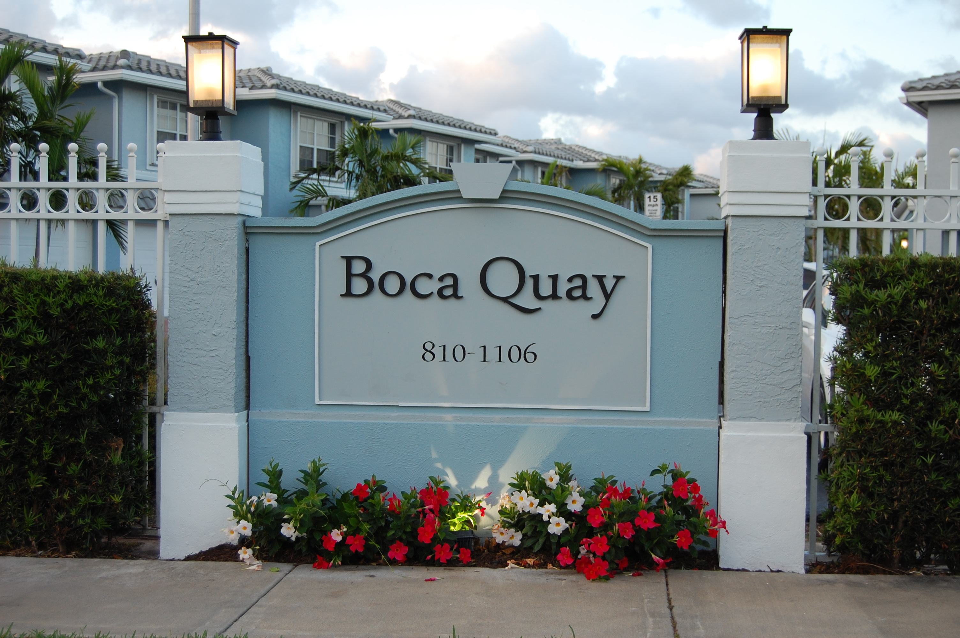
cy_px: 319
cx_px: 480
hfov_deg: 42.4
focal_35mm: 46
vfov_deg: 28.9
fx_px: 1239
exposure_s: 1/125
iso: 280
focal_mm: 31
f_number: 5.6
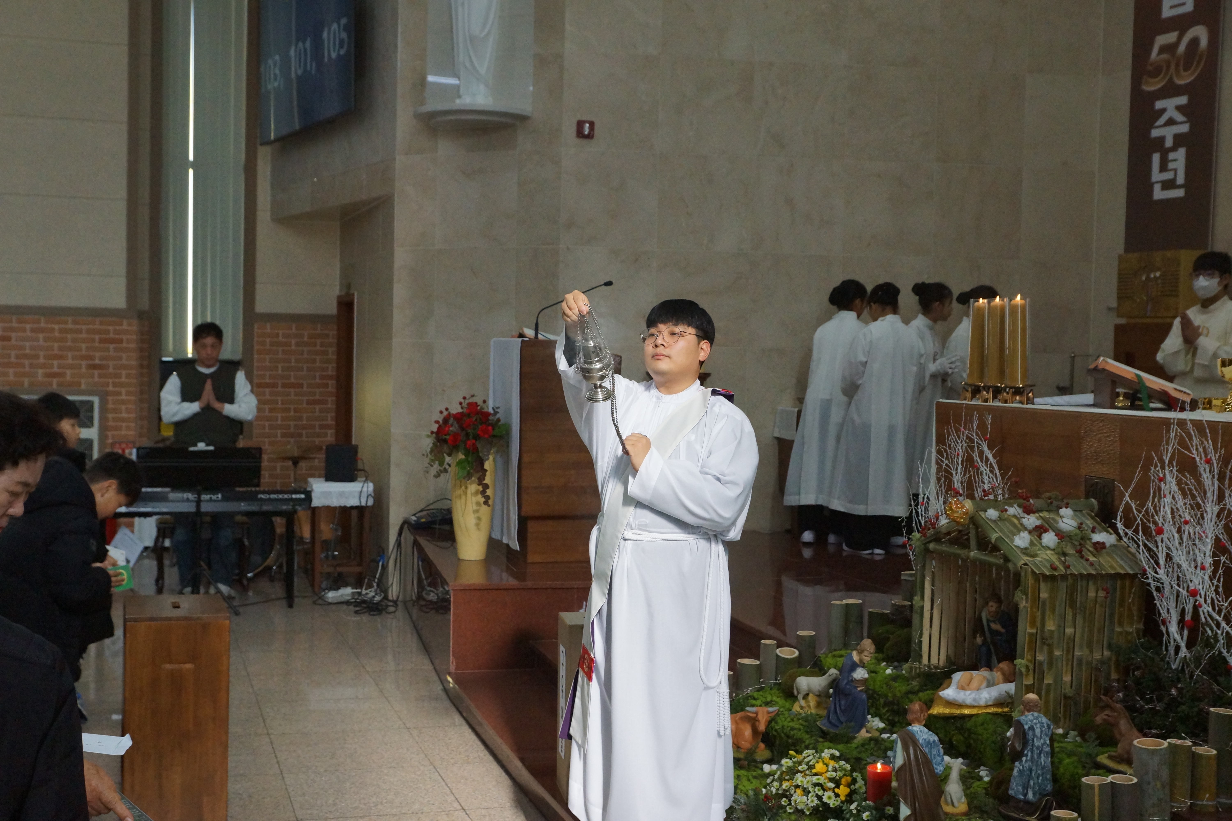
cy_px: 410
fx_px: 1437
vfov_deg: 31.9
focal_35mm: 42
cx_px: 616
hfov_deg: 46.4
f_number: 4.5
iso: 1600
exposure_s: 1/640
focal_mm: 28
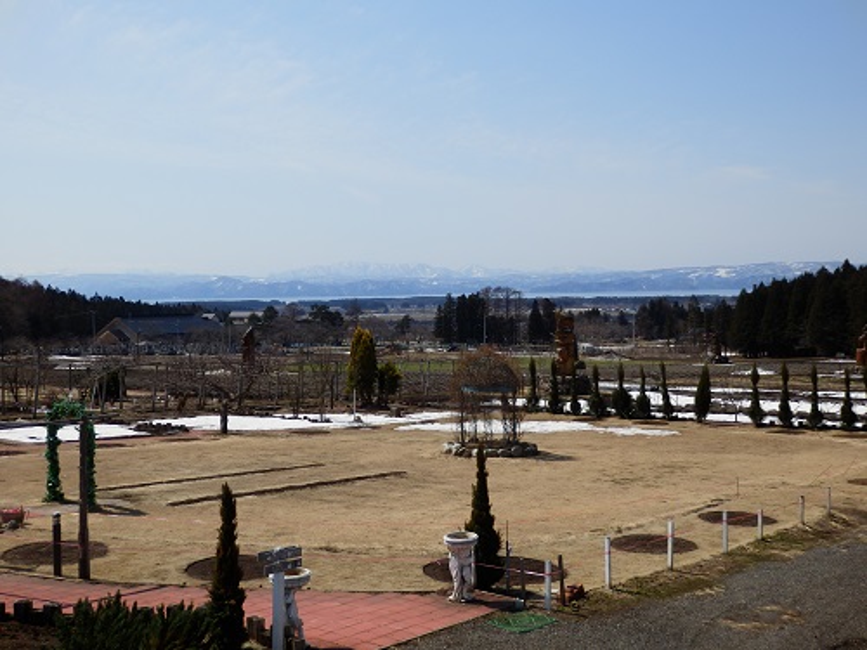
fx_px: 1002
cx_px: 434
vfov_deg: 36.0
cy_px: 325
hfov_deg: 46.8
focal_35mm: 40
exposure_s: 1/200
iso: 80
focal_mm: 7.3
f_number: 10.4
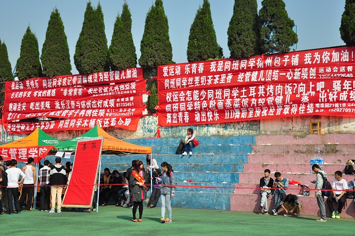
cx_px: 172
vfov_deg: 23.1
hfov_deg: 34.2
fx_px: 577
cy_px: 105
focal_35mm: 59
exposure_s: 1/1250
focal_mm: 35
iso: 200
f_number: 4.5
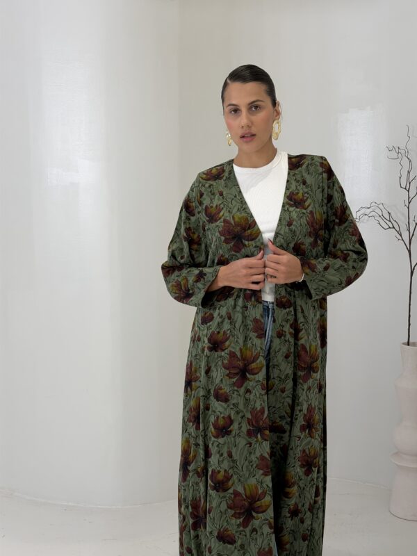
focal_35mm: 48
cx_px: 208
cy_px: 278
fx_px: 771
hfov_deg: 30.3
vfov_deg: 39.7
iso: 64
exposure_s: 1/382
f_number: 1.78
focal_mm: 6.76
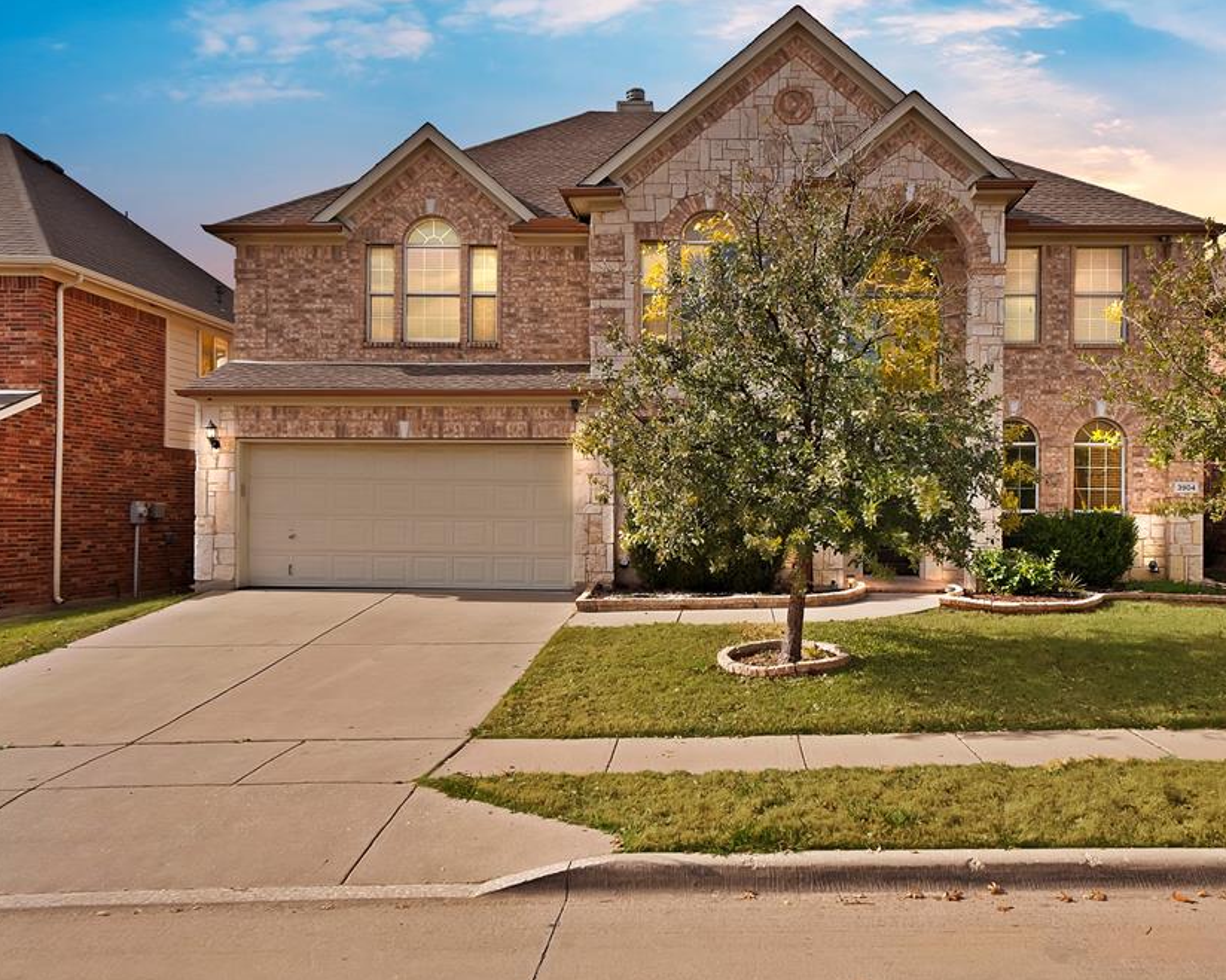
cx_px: 753
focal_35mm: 28
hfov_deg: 61.5
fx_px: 1016
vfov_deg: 51.5
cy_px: 482
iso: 640
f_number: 9
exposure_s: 1/200
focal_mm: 24
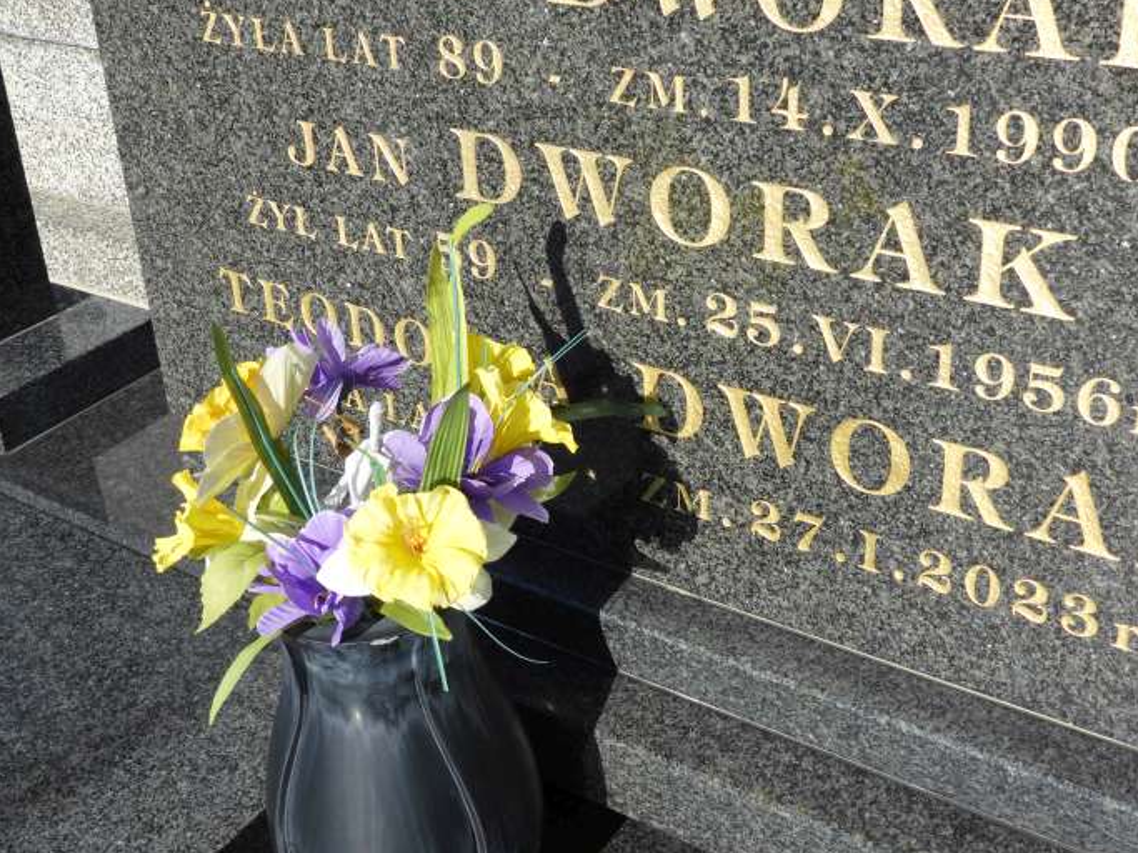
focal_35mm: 42
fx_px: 1381
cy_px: 282
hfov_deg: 44.8
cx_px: 610
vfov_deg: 34.0
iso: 80
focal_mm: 4.9
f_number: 3.3
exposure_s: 1/800
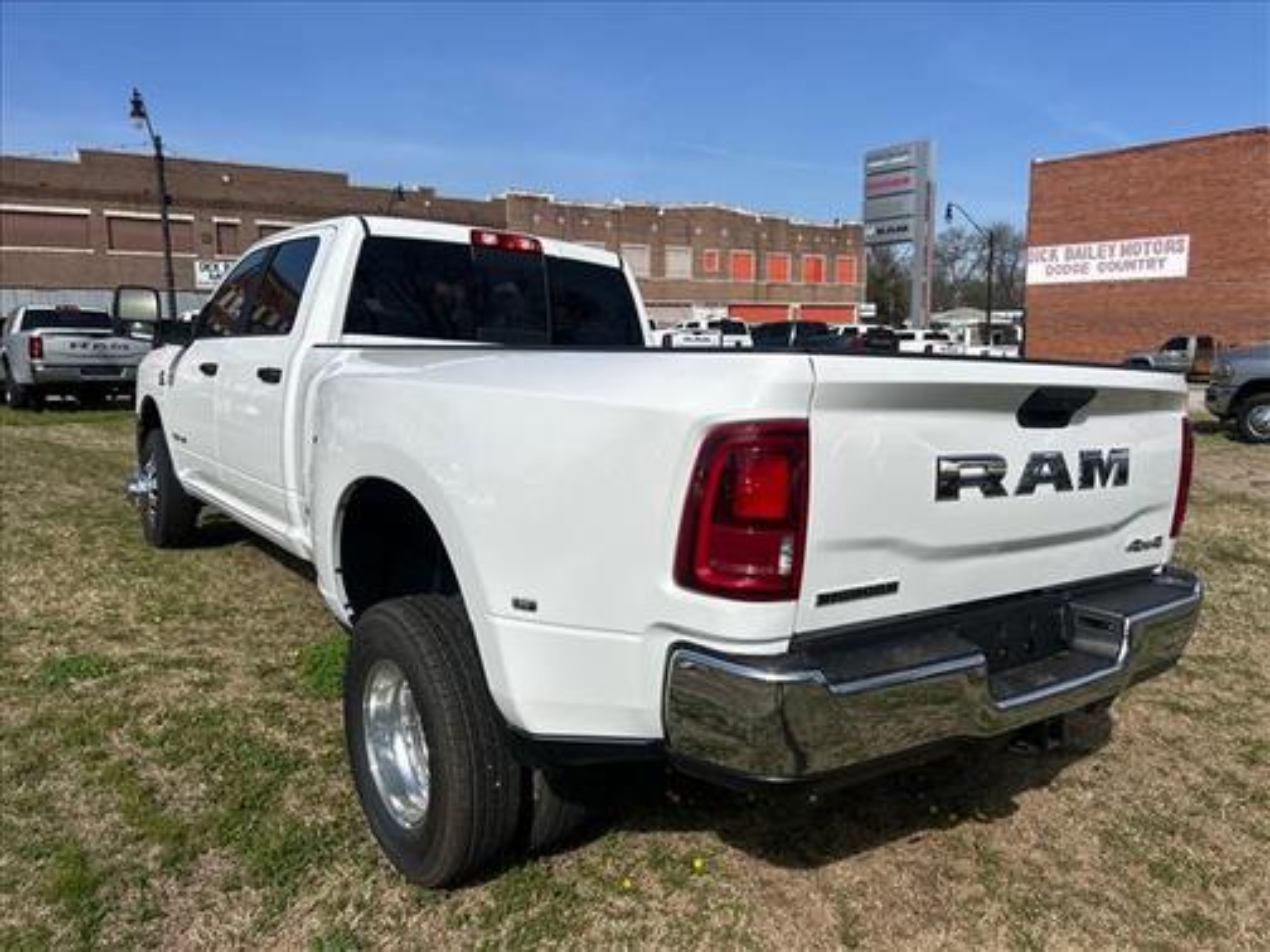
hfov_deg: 67.3
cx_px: 635
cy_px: 476
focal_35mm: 26
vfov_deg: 53.1
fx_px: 954
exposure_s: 1/8696
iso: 50
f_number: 1.5
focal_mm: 5.7
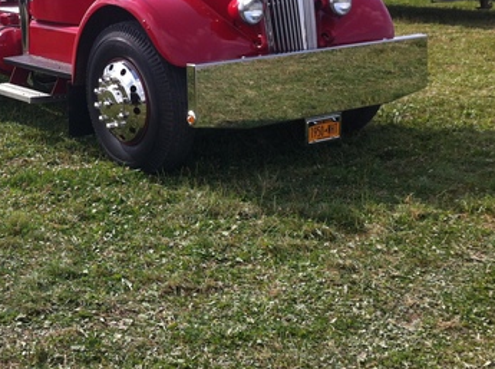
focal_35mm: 65
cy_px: 69
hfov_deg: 29.4
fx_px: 927
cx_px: 125
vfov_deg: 22.2
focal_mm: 3.85
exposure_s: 1/862
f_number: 2.8
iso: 80
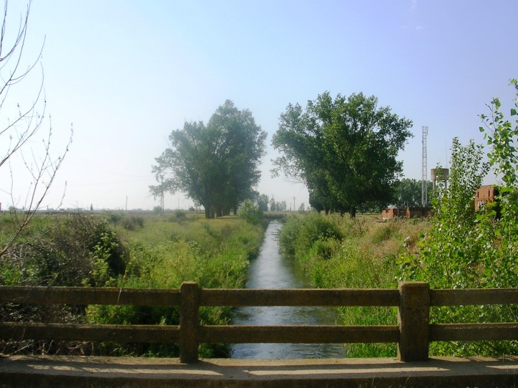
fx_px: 628
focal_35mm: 42
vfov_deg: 34.3
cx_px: 272
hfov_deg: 44.8
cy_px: 209
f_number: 5.6
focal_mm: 5.8
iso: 50
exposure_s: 1/347
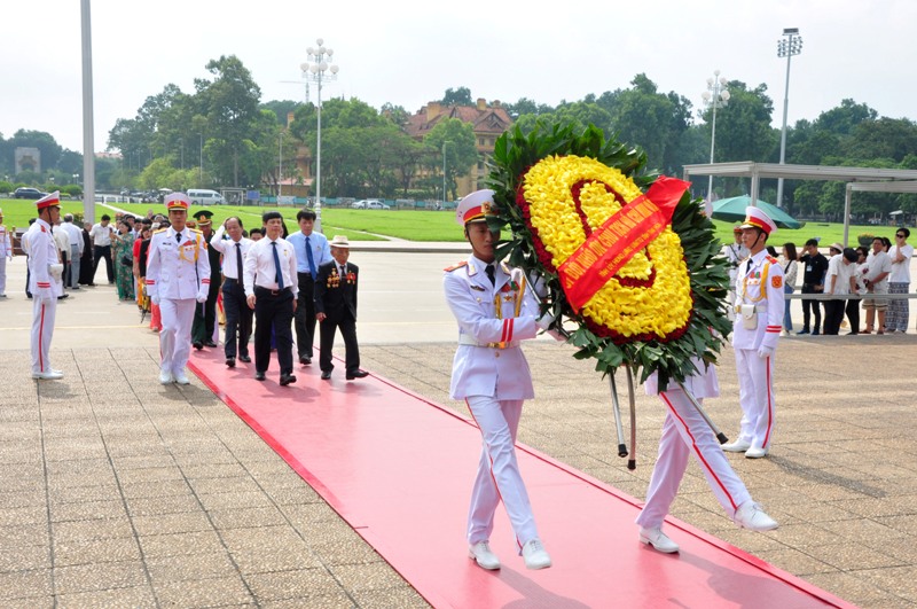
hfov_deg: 49.6
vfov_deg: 34.1
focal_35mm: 39
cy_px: 304
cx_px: 458
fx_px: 992
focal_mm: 26
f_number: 14
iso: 250
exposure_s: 1/125
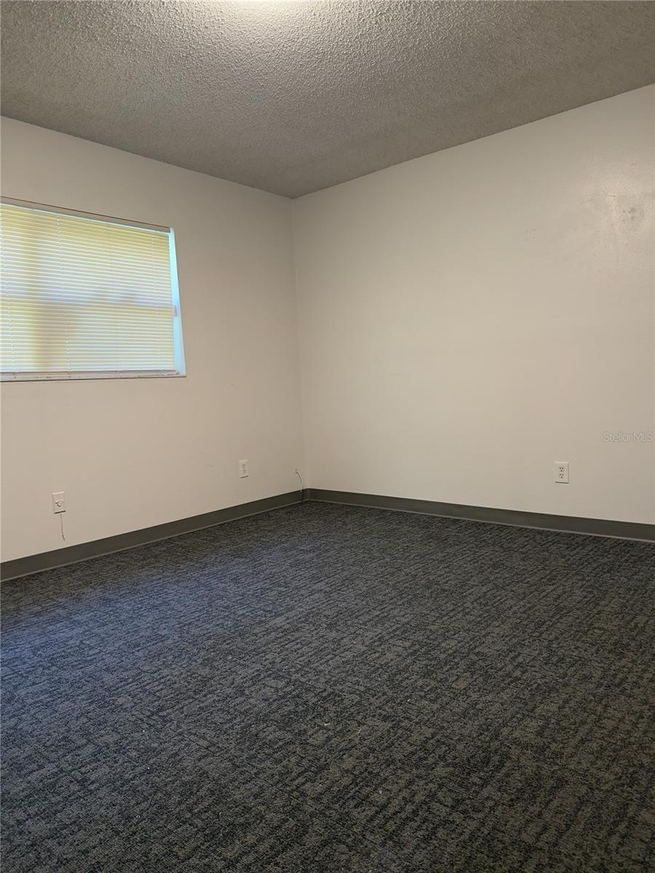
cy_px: 436
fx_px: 606
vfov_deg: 71.6
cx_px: 328
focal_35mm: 24
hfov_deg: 56.8
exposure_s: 1/60
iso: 320
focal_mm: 6.76
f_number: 1.78
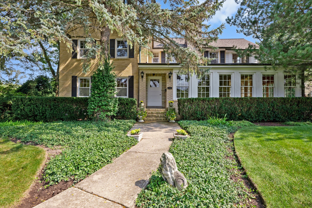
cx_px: 156
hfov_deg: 100.4
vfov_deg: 77.3
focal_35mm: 15
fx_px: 130
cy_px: 104
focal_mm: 10
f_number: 5.6
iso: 200
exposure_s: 1/250
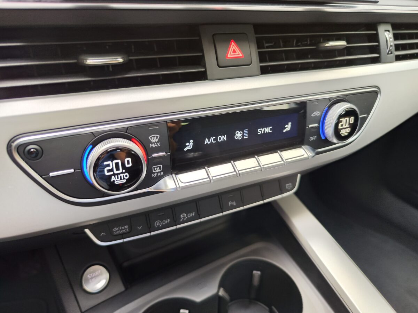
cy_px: 156
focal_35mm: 23
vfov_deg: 58.9
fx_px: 278
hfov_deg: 73.9
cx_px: 209
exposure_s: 1/80
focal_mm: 7.01
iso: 435
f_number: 1.69
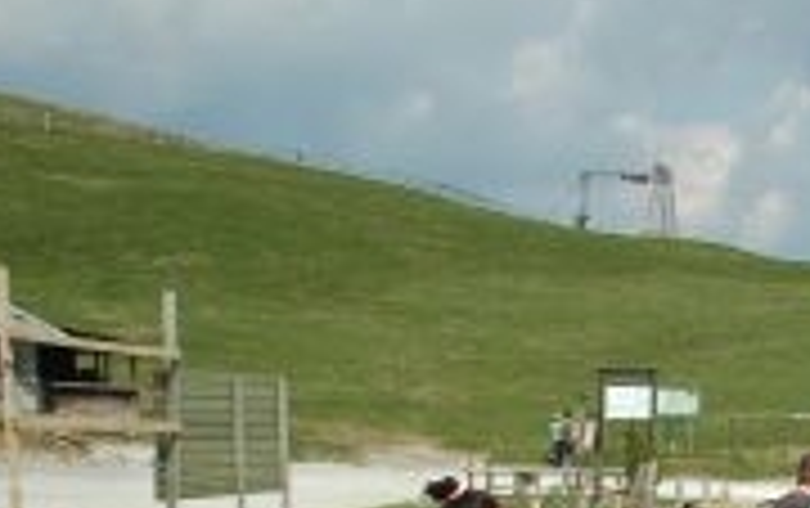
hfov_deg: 17.0
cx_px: 1174
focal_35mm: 112
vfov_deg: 11.4
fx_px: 2476
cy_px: 643
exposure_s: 1/400
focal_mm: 24
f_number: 11
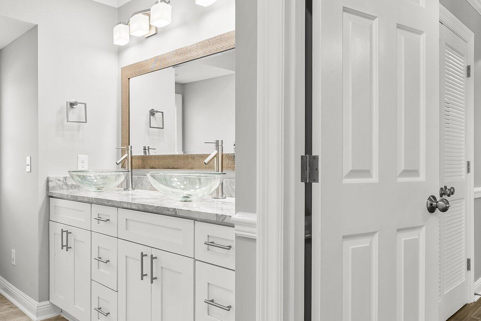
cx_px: 199
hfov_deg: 68.9
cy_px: 159
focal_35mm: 26
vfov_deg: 49.6
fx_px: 347
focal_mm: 15
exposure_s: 1/2
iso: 400
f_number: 8
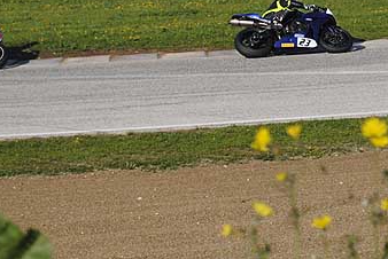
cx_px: 126
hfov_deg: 17.2
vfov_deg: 11.6
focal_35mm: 119
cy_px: 81
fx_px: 1281
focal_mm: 55
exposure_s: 1/1000
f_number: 5.6
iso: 160
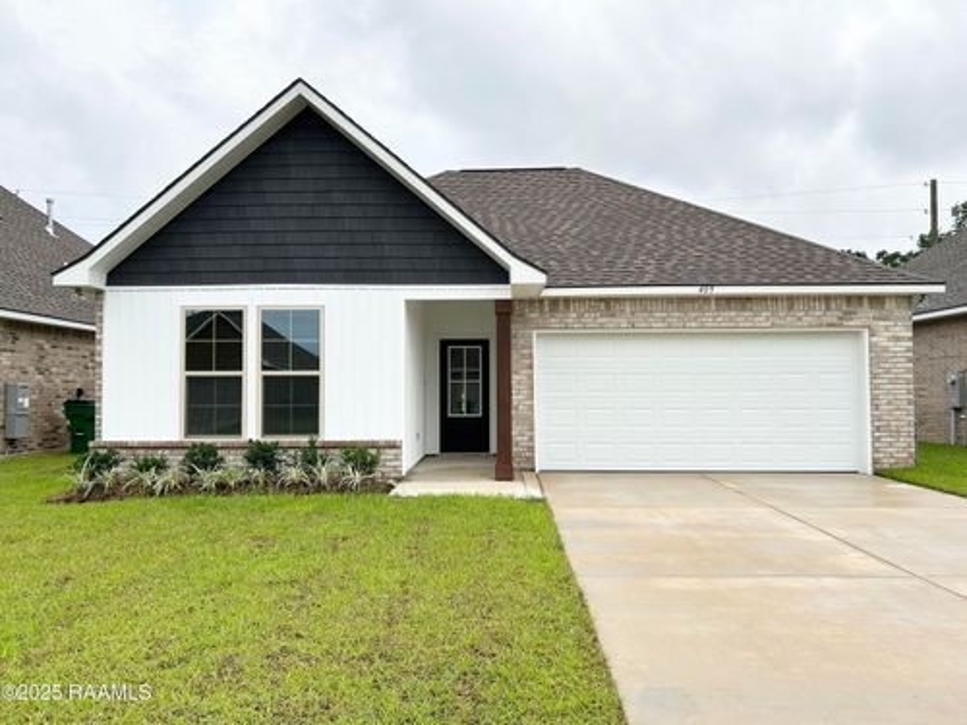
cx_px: 484
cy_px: 362
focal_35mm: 26
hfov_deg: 67.3
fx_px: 726
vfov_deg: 53.1
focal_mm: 5.7
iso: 50
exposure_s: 1/3077
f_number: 1.5
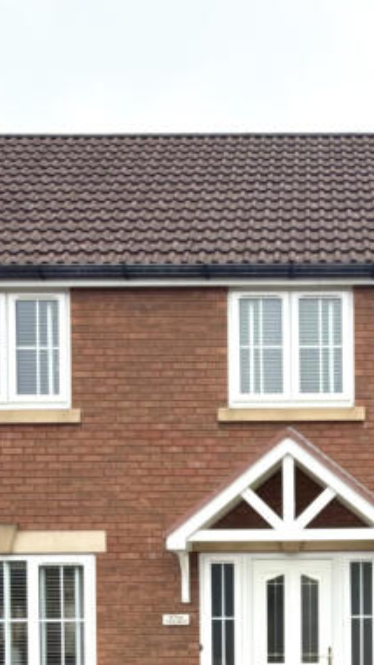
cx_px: 229
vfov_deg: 48.1
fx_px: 724
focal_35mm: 41
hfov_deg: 28.9
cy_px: 473
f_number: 2.2
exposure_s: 1/395
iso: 50
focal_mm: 2.22
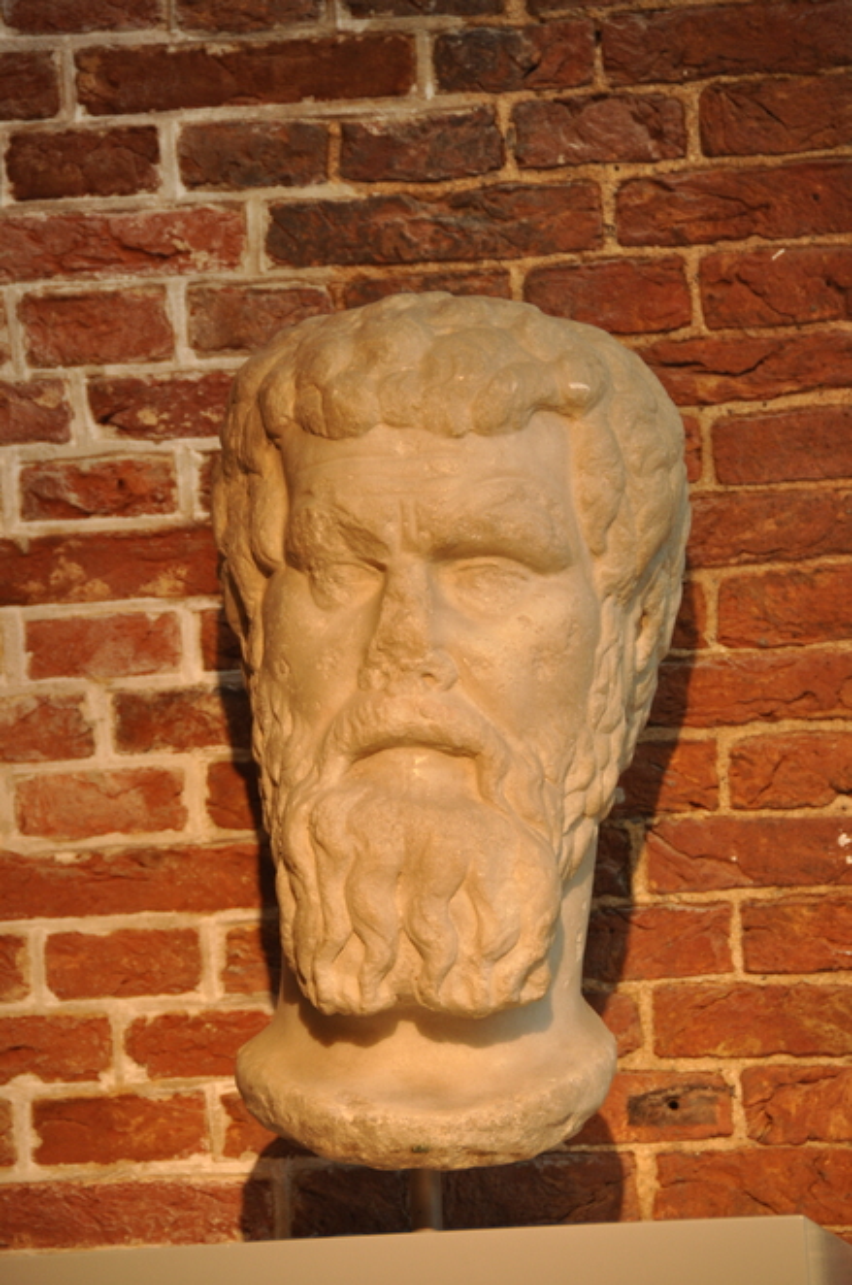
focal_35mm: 300
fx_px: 10688
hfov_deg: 4.6
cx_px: 426
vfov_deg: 6.9
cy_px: 642
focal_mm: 200
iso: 500
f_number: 5.6
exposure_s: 1/40
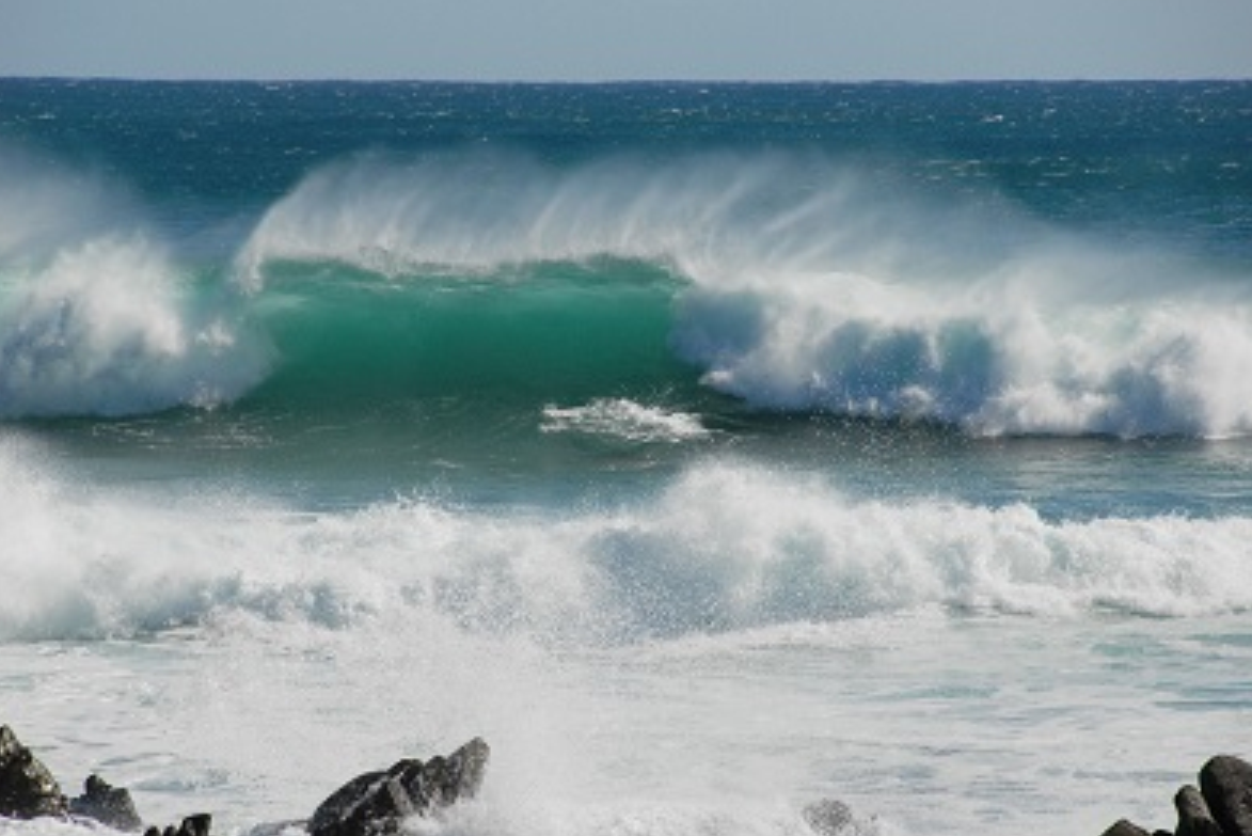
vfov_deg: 4.5
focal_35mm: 307
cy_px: 415
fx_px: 10680
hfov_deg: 6.7
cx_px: 618
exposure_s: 1/2000
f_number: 8
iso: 400
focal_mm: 200
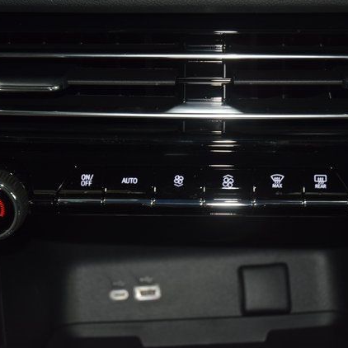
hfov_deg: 20.4
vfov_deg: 20.4
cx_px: 200
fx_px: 967
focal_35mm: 85
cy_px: 174
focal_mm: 44
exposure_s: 1/13
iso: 800
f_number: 4.2
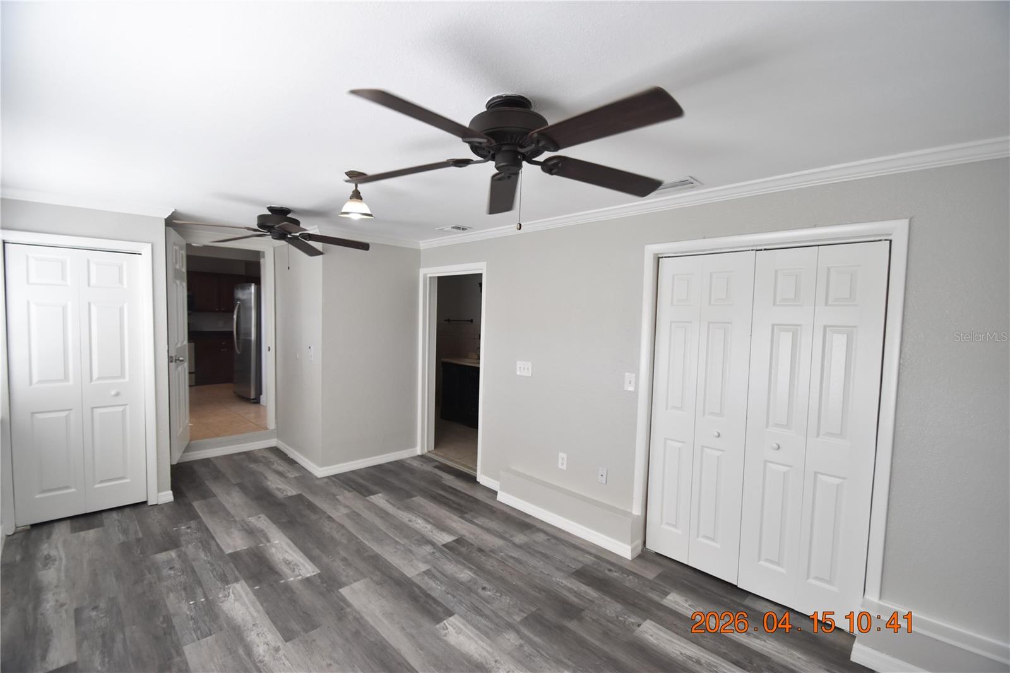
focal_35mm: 15
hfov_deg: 100.4
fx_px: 421
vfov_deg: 77.3
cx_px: 505
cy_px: 336
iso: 800
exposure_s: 1/250
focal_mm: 10
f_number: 3.5
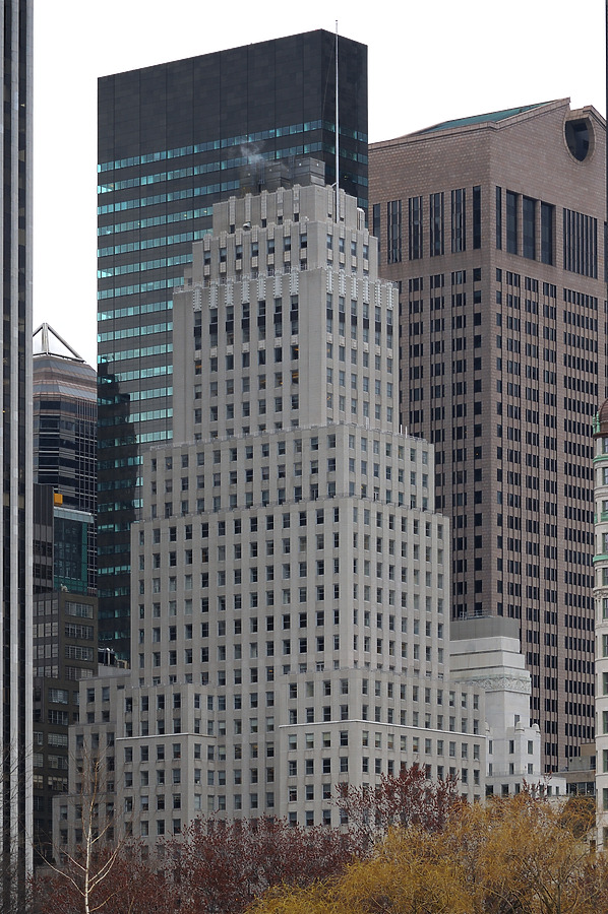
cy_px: 457
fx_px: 3428
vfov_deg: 15.2
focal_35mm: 135
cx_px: 304
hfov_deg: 10.1
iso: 200
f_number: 9
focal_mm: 90
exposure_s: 1/160
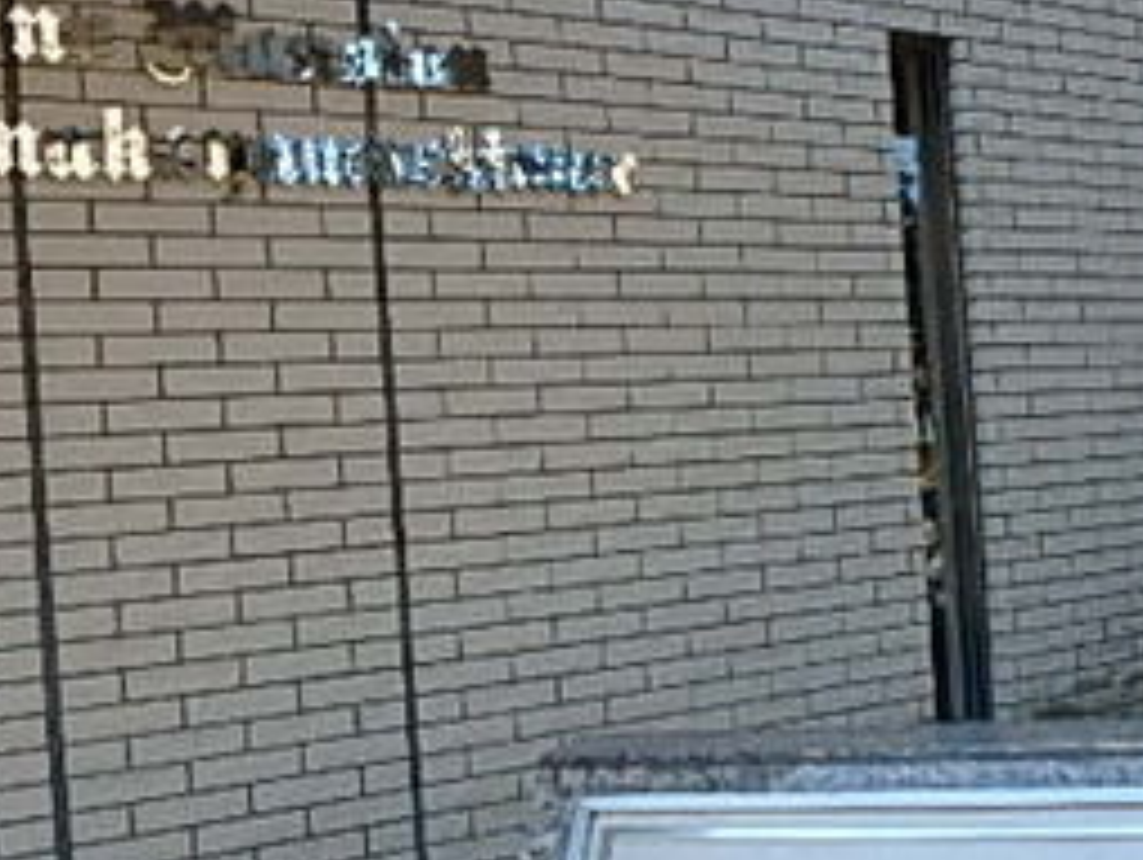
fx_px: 1454
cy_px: 486
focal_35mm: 44
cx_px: 736
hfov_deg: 42.5
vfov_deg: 32.9
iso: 125
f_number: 3.5
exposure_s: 1/200
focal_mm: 3.7
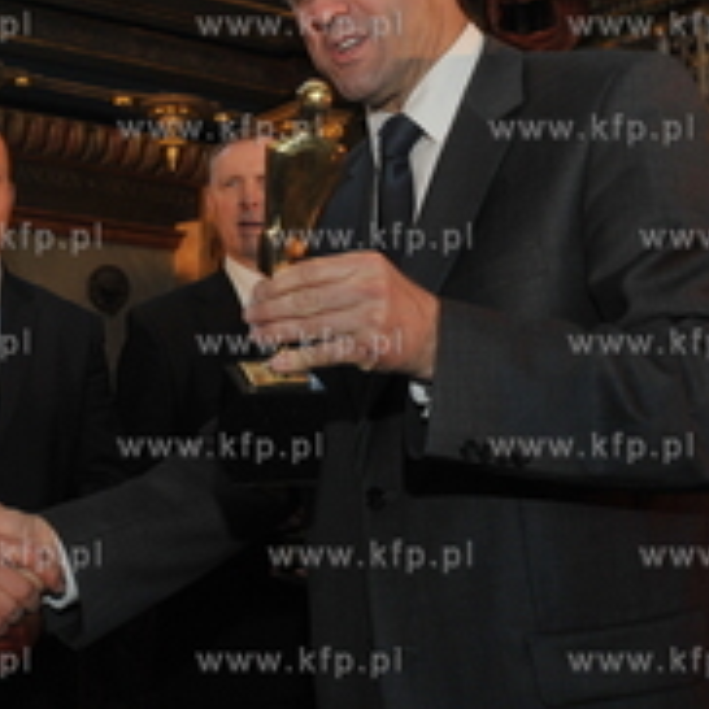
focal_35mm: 58
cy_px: 288
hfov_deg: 28.9
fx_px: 1344
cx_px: 136
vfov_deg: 29.5
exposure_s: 1/125
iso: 1000
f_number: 5.6
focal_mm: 31
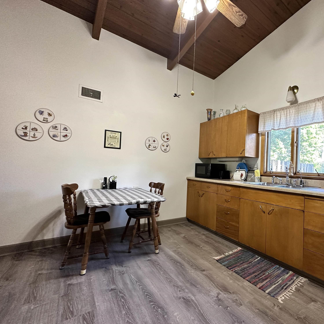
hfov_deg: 81.0
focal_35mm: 17
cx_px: 218
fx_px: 180
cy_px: 164
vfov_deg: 84.0
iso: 250
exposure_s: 1/60
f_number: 2.2
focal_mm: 2.22
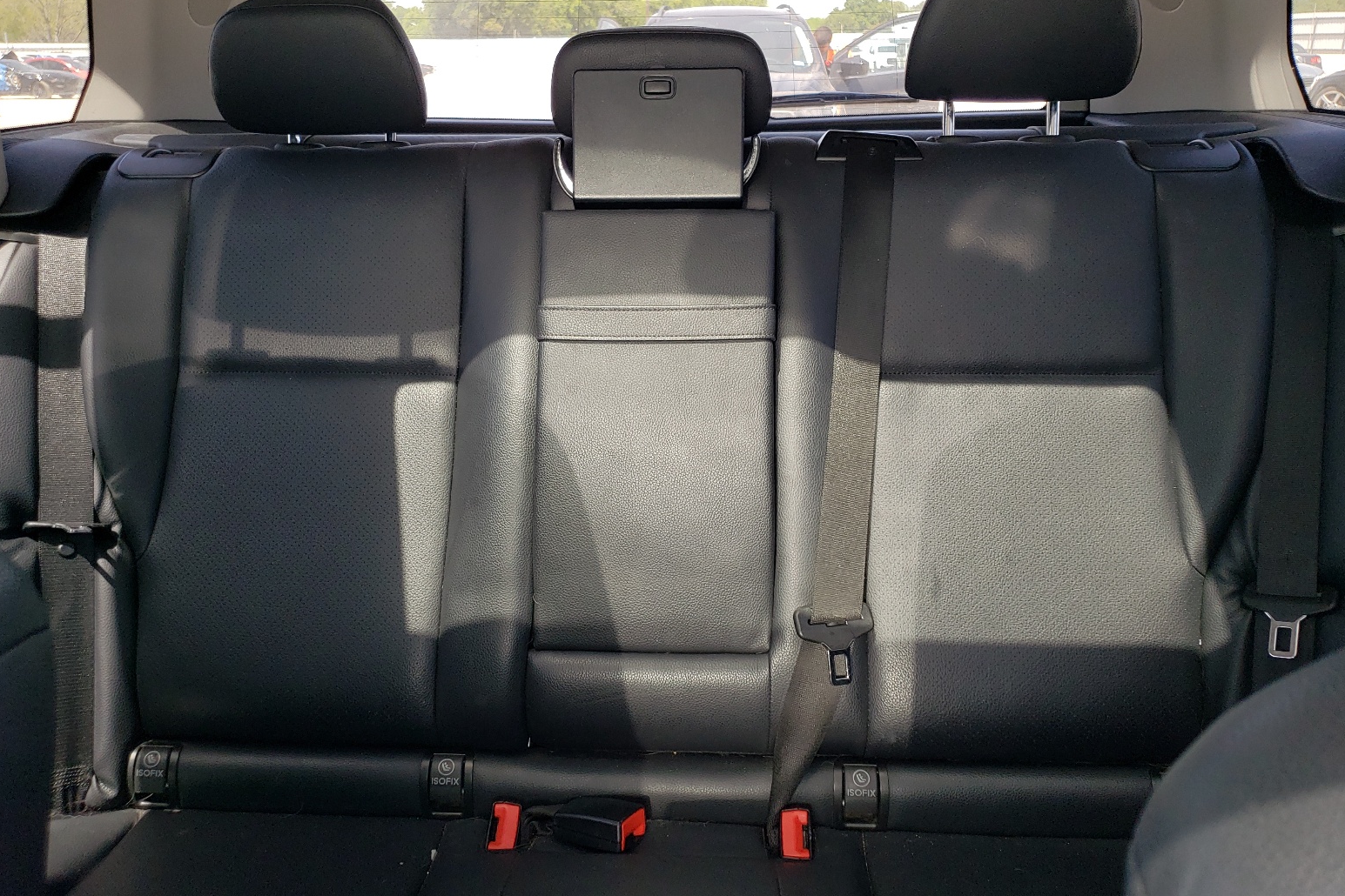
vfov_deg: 46.3
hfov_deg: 65.5
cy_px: 403
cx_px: 658
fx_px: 1046
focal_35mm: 28
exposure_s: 1/175
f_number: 1.5
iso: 50
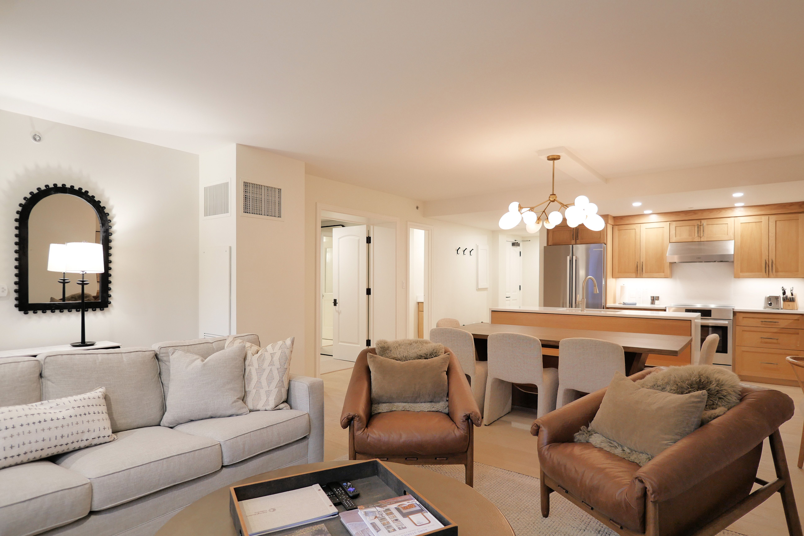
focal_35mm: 18
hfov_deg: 90.0
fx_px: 402
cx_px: 402
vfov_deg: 67.4
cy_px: 268
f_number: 1.7
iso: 800
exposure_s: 1/40
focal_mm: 9
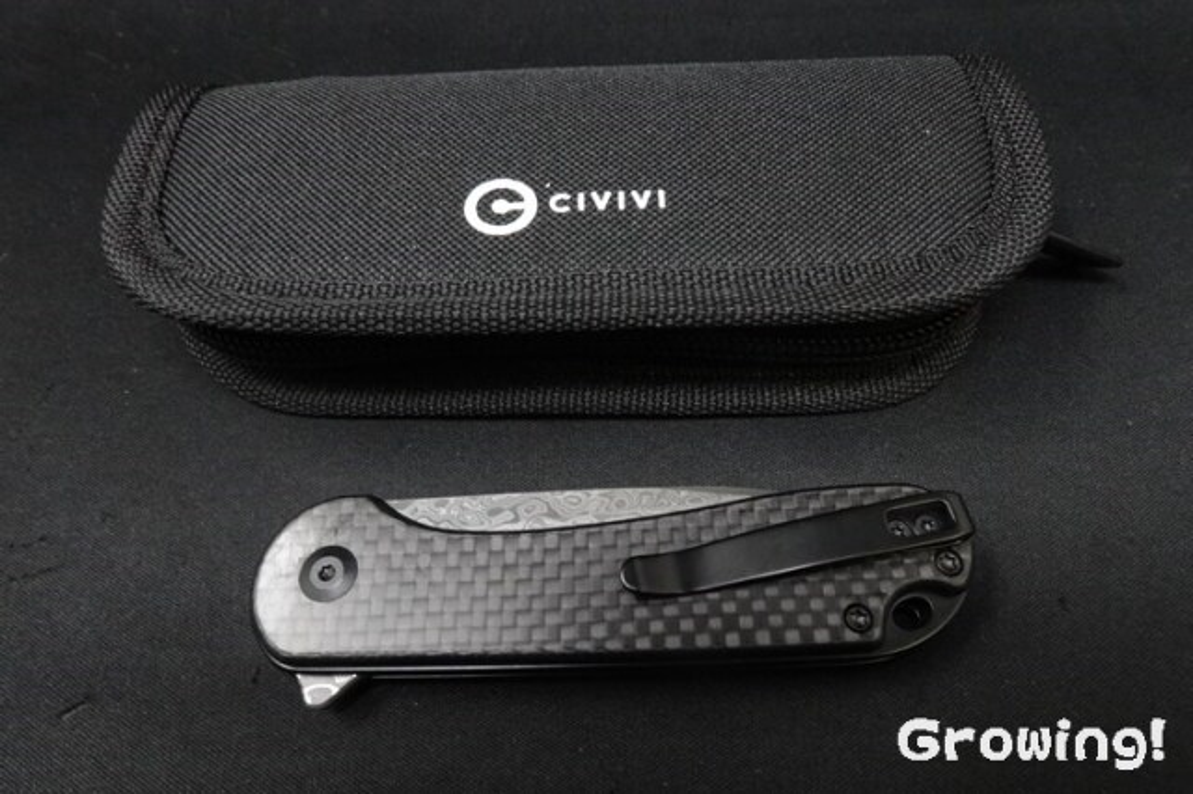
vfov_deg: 53.1
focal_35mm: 24
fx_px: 795
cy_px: 397
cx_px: 596
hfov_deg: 73.8
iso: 1600
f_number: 10
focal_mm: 9
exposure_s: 1/30
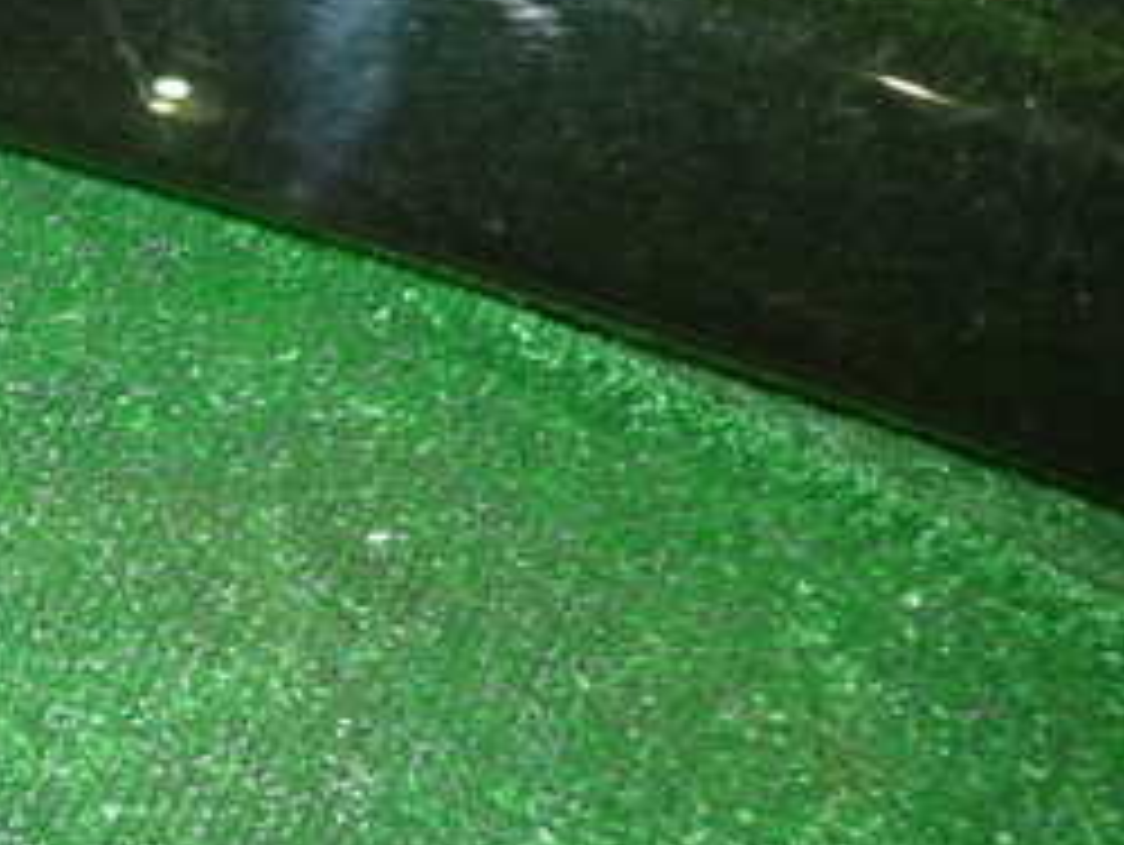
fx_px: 1950
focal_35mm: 60
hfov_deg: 29.1
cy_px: 40
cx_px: -112
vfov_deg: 23.6
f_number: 5.6
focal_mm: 4.5
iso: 800
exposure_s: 1/30
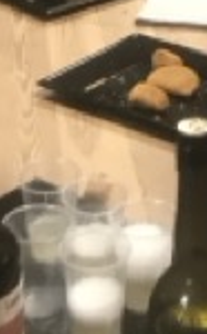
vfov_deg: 13.7
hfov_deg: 10.2
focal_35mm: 127
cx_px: 138
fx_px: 1153
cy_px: -363
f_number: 1.8
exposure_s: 1/17
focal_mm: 3.99
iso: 50
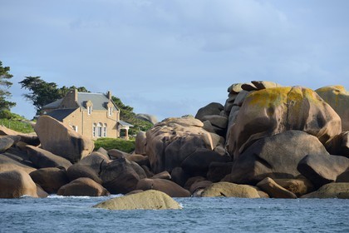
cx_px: 174
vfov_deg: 8.1
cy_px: 116
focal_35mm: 170
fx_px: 1648
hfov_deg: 12.1
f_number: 6.3
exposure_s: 1/1000
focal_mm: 170
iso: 400
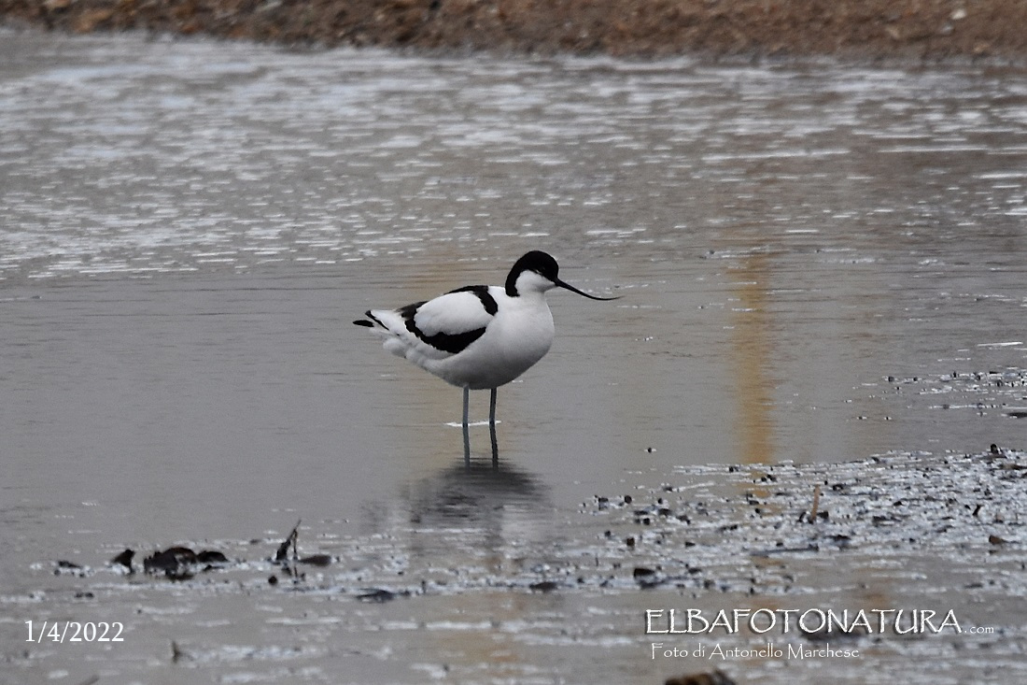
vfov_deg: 2.3
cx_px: 514
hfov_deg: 3.4
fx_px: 17113
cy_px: 342
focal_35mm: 600
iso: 400
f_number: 6.3
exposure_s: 1/320
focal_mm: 400
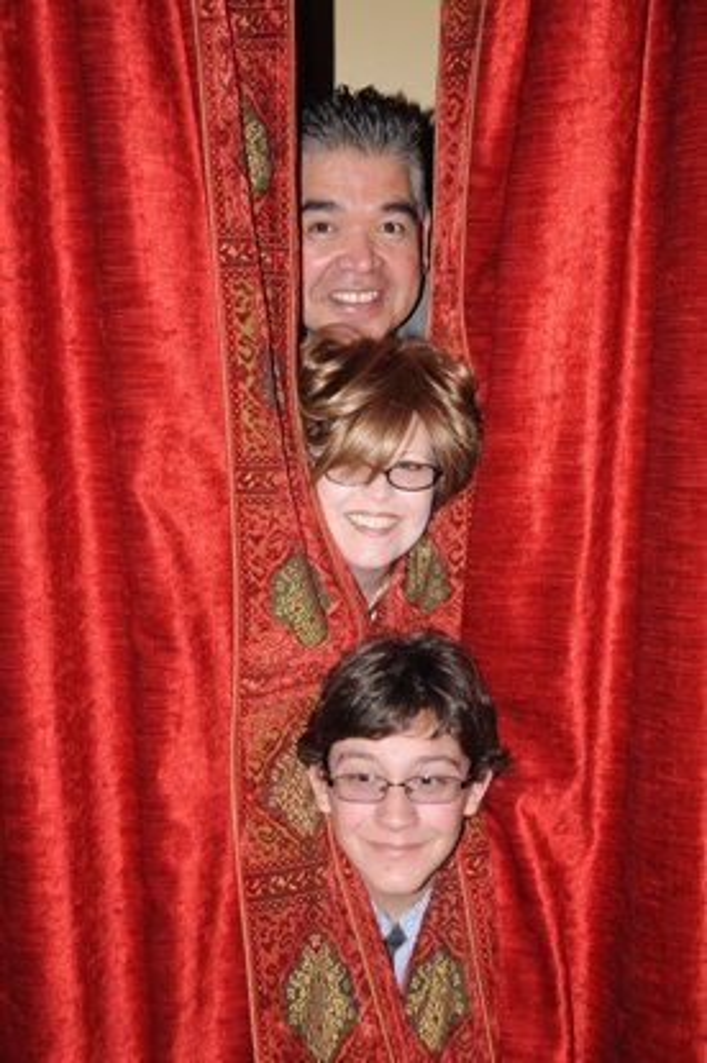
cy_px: 532
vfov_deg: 37.9
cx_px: 354
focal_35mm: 52
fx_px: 1549
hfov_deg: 25.7
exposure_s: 1/60
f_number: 4.5
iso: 400
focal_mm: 35
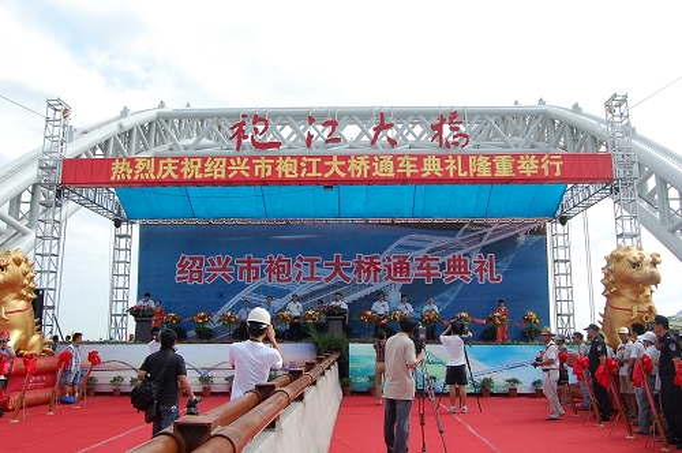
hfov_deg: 62.0
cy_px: 226
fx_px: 568
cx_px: 341
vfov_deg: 43.5
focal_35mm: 30
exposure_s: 1/250
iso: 360
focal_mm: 20
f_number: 10
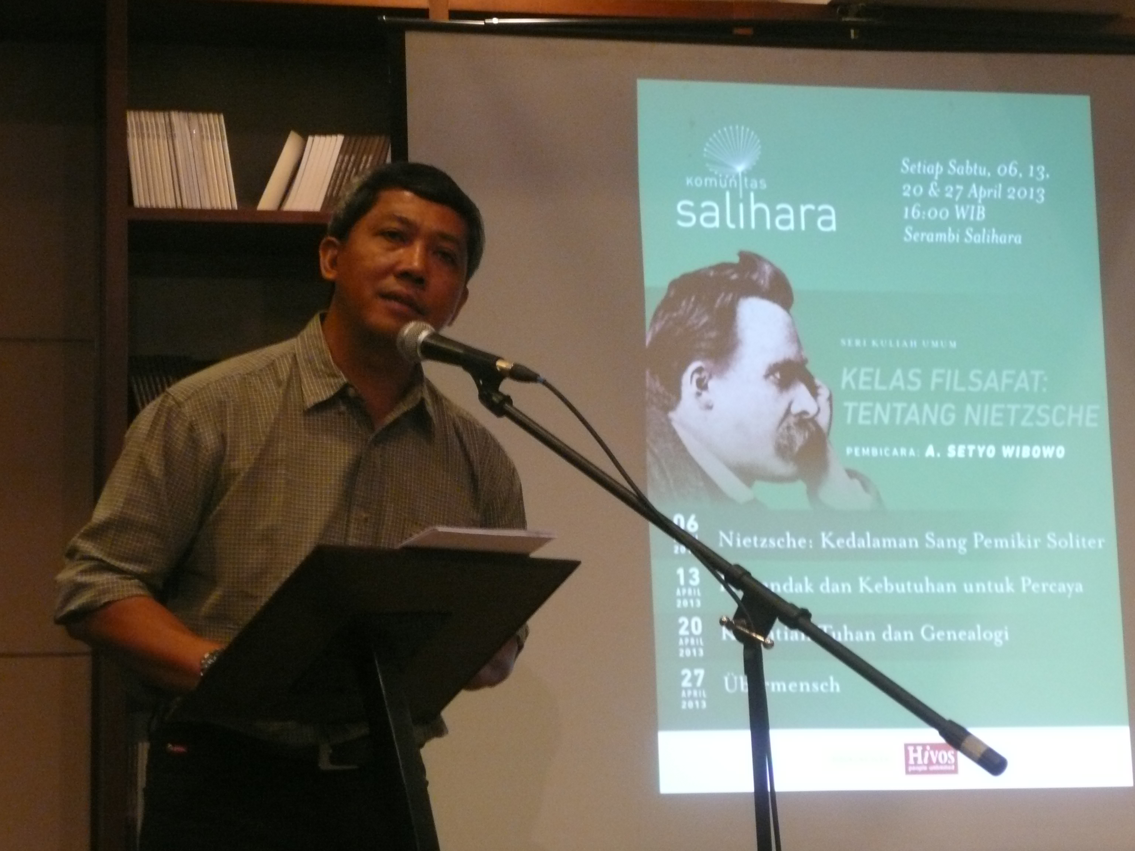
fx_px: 2918
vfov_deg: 16.6
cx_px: 568
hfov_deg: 22.0
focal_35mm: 89
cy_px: 426
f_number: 4.7
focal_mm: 14.7
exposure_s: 1/8
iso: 400
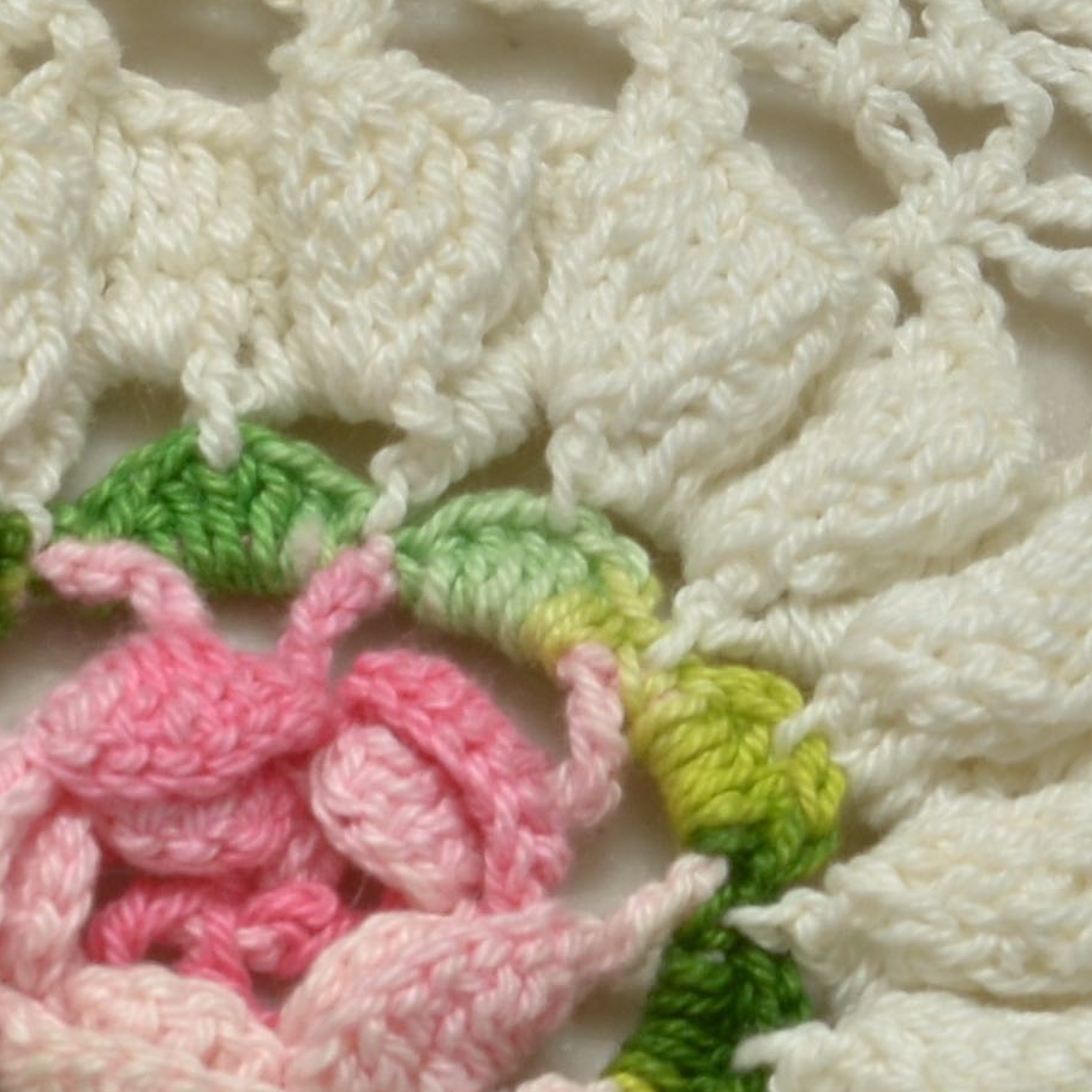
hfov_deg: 3.6
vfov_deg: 3.6
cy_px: 235
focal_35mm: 483
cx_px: -800
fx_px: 17238
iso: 200
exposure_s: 1/80
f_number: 13
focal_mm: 70
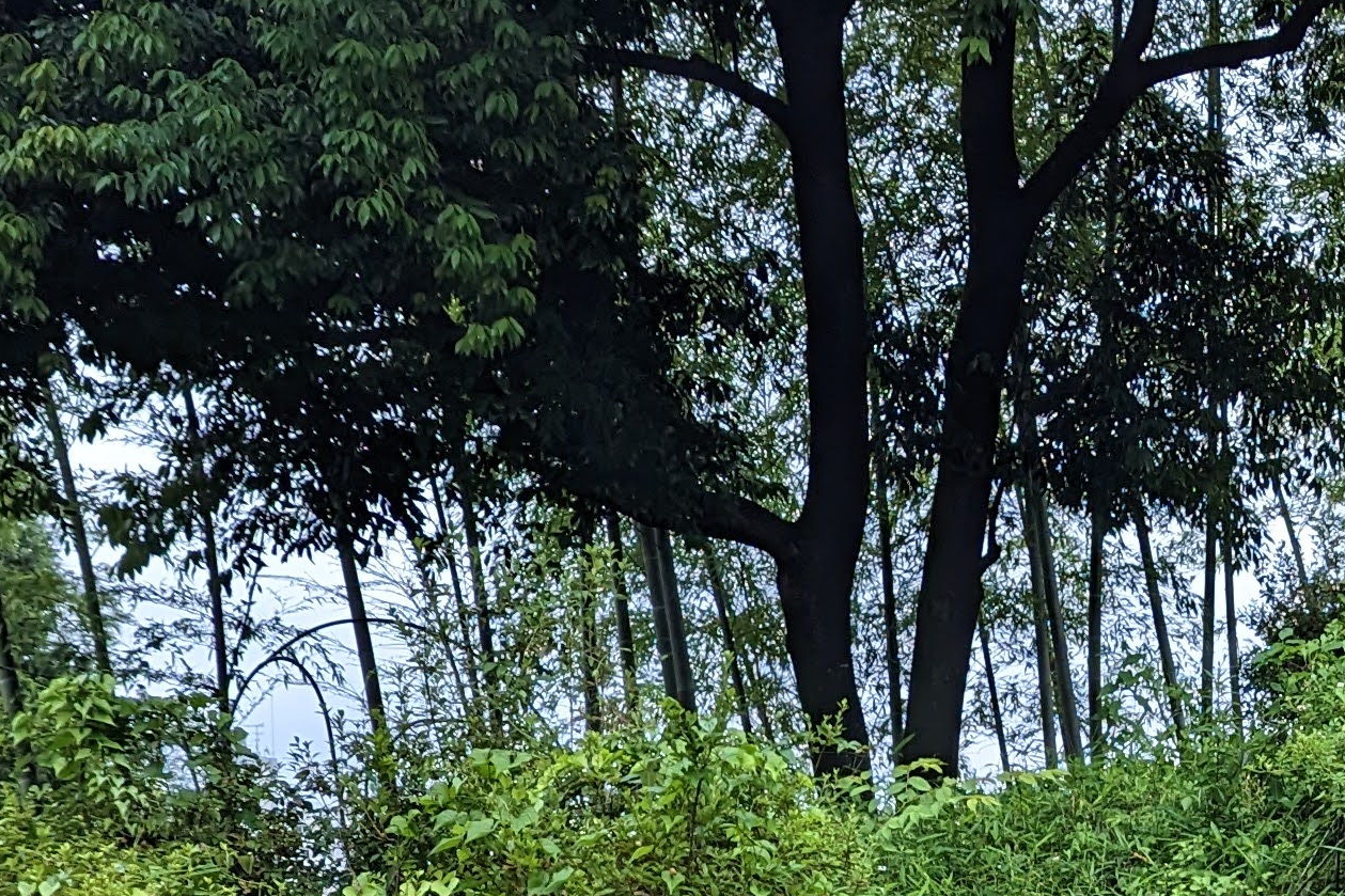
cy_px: 1197
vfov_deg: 15.9
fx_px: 3026
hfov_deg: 24.3
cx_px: 1229
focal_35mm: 81
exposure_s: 1/205
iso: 246
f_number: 1.85
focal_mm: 6.81
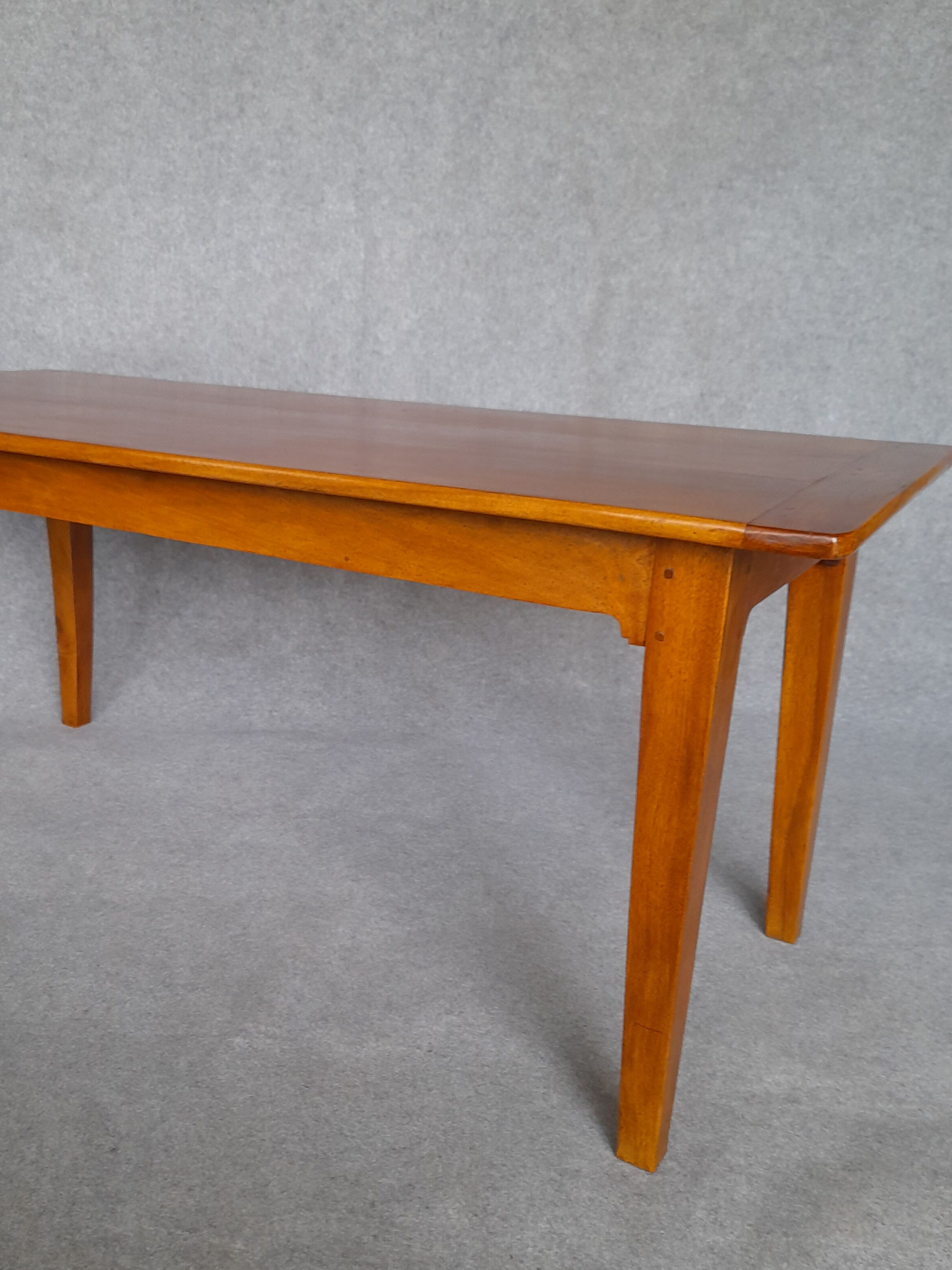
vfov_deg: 56.8
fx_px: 1173
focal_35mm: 32
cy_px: 645
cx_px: 346
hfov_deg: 43.7
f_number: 2
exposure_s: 1/60
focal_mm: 4.6
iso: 125
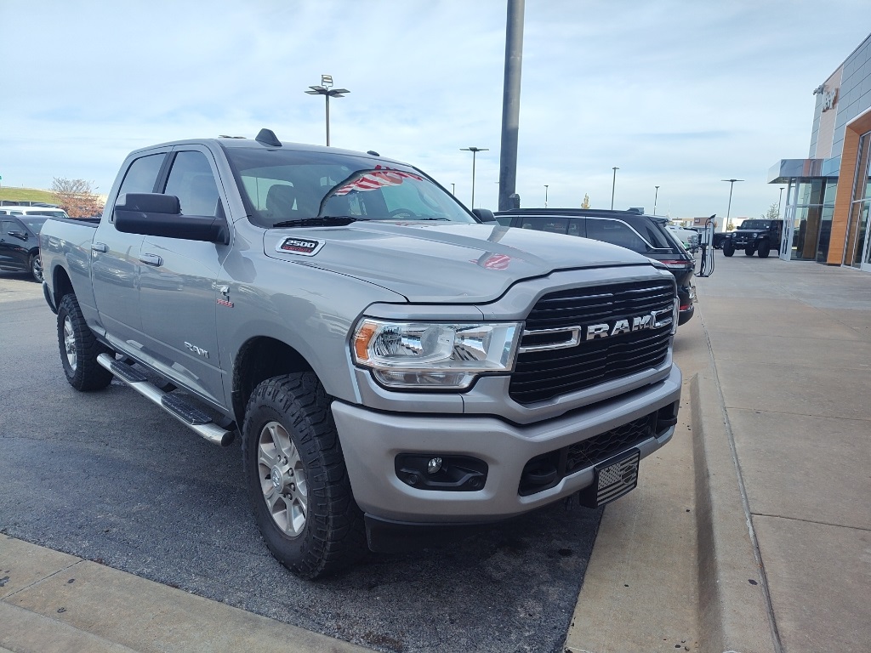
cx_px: 436
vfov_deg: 58.9
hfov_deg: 73.9
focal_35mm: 23
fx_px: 579
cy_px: 326
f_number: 1.8
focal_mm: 5.56
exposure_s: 1/1512
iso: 100
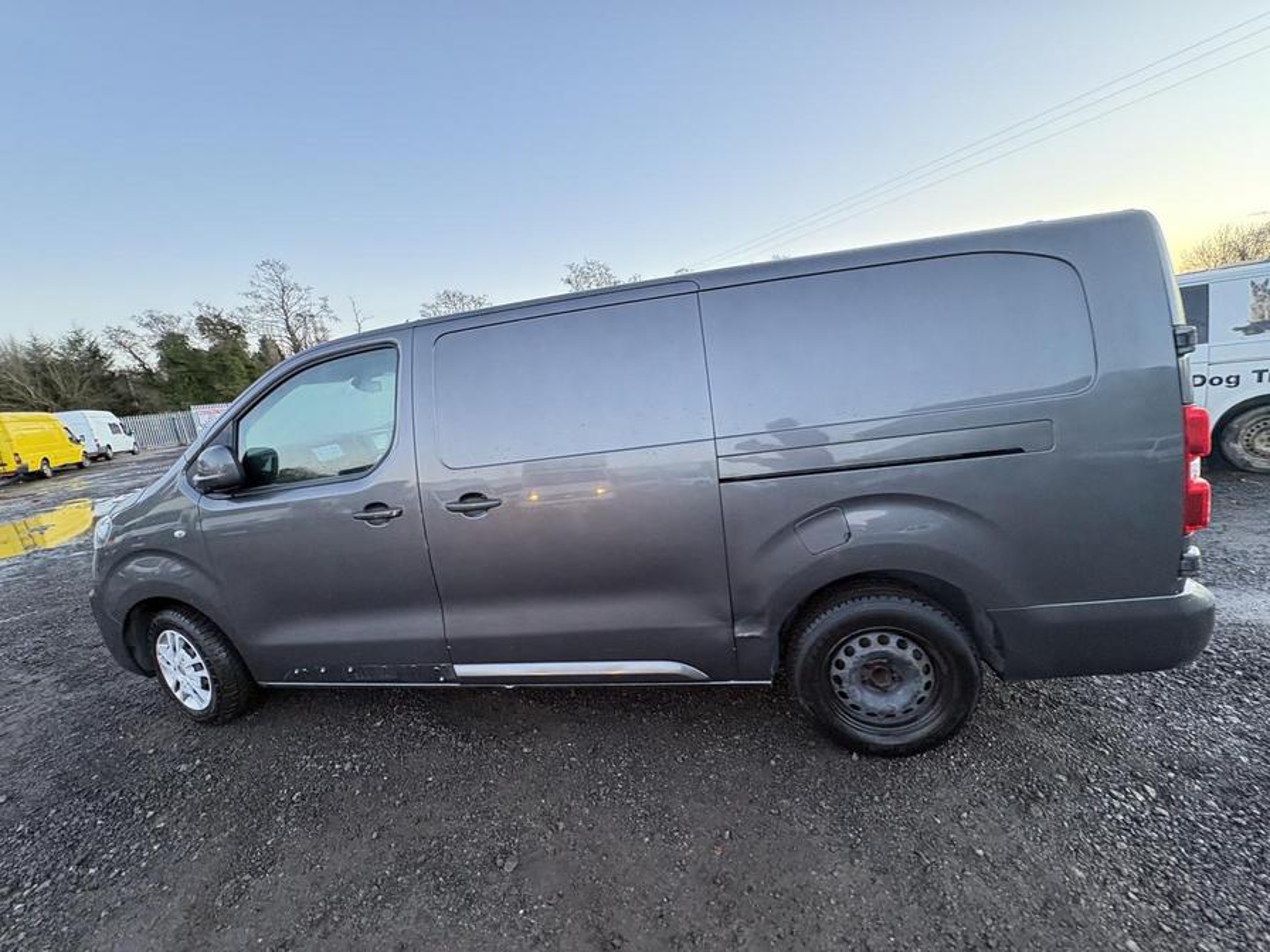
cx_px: 635
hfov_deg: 102.1
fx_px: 514
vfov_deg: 85.7
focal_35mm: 14
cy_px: 476
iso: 250
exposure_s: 1/60
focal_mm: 2.22
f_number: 2.2
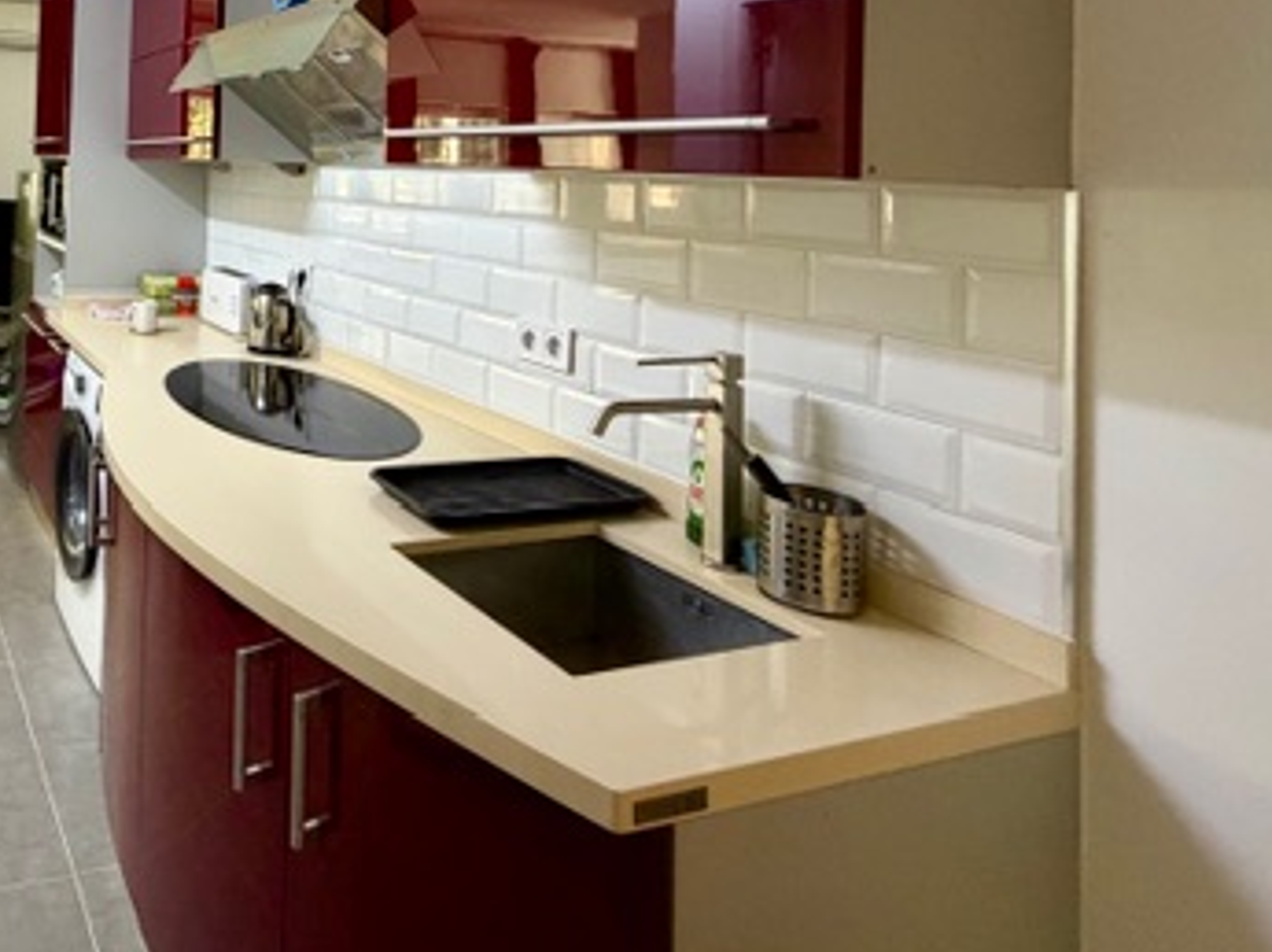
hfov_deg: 58.7
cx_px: 155
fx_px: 954
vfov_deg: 48.5
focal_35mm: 26
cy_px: 133
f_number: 2.2
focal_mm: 2.22
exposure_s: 1/50
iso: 250
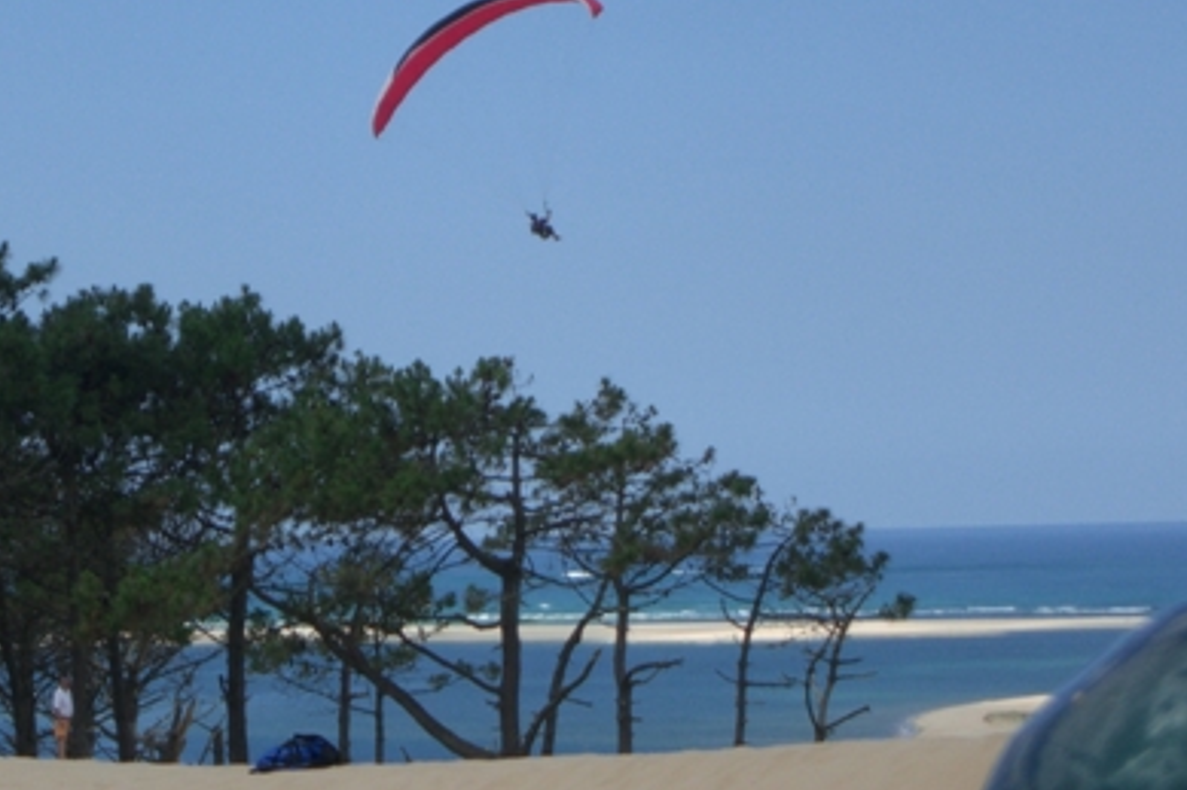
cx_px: 363
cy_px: 101
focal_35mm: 195
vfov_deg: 7.0
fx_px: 6427
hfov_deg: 10.5
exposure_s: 1/500
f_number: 5.1
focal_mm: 23.7
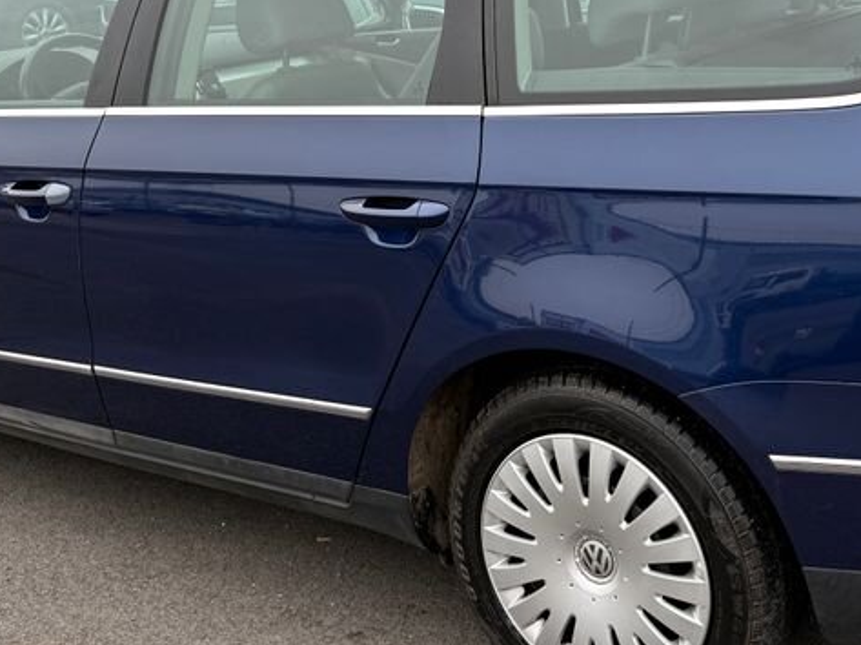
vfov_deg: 27.9
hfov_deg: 36.5
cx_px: 561
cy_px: 226
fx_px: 1292
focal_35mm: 52
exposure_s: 1/788
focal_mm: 6.76
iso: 80
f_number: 1.78
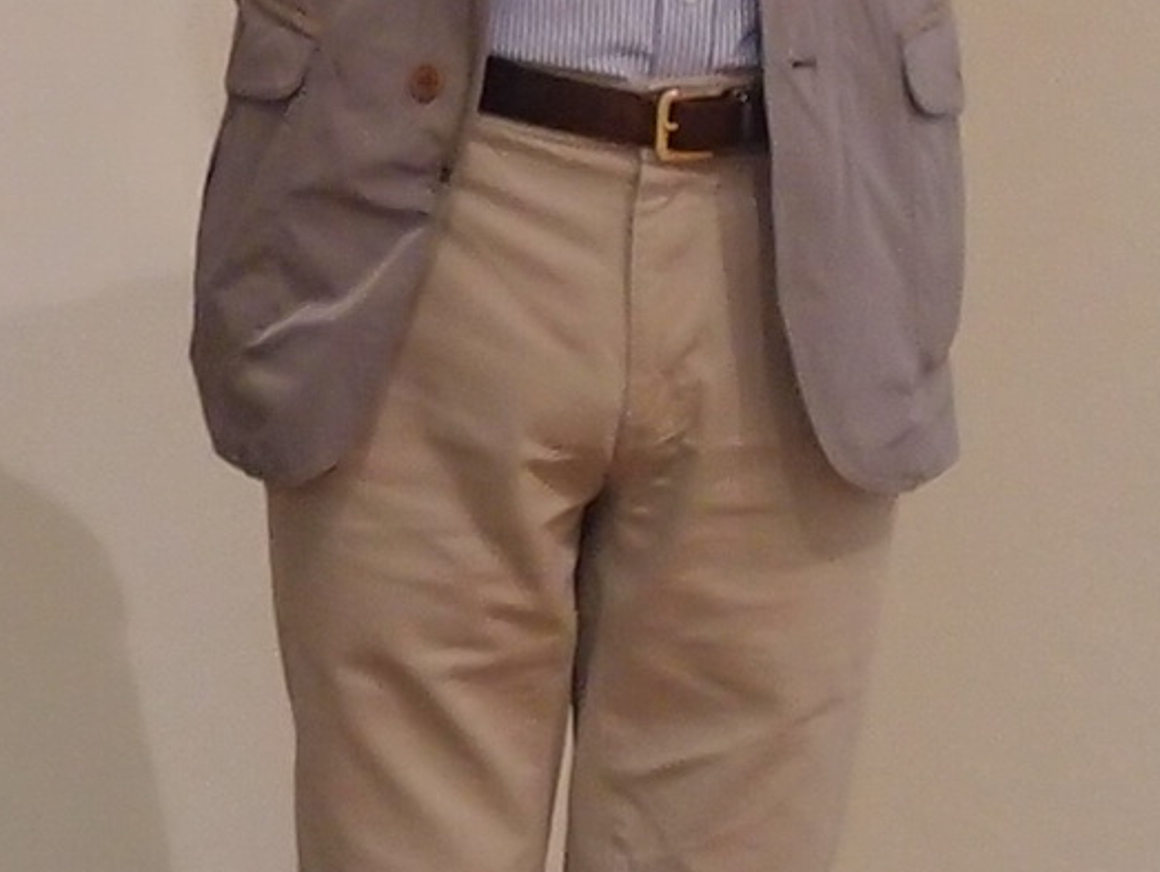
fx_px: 7947
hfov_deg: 8.1
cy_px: 266
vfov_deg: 6.3
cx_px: -734
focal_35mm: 237
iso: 200
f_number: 1.9
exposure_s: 1/50
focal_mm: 7.41
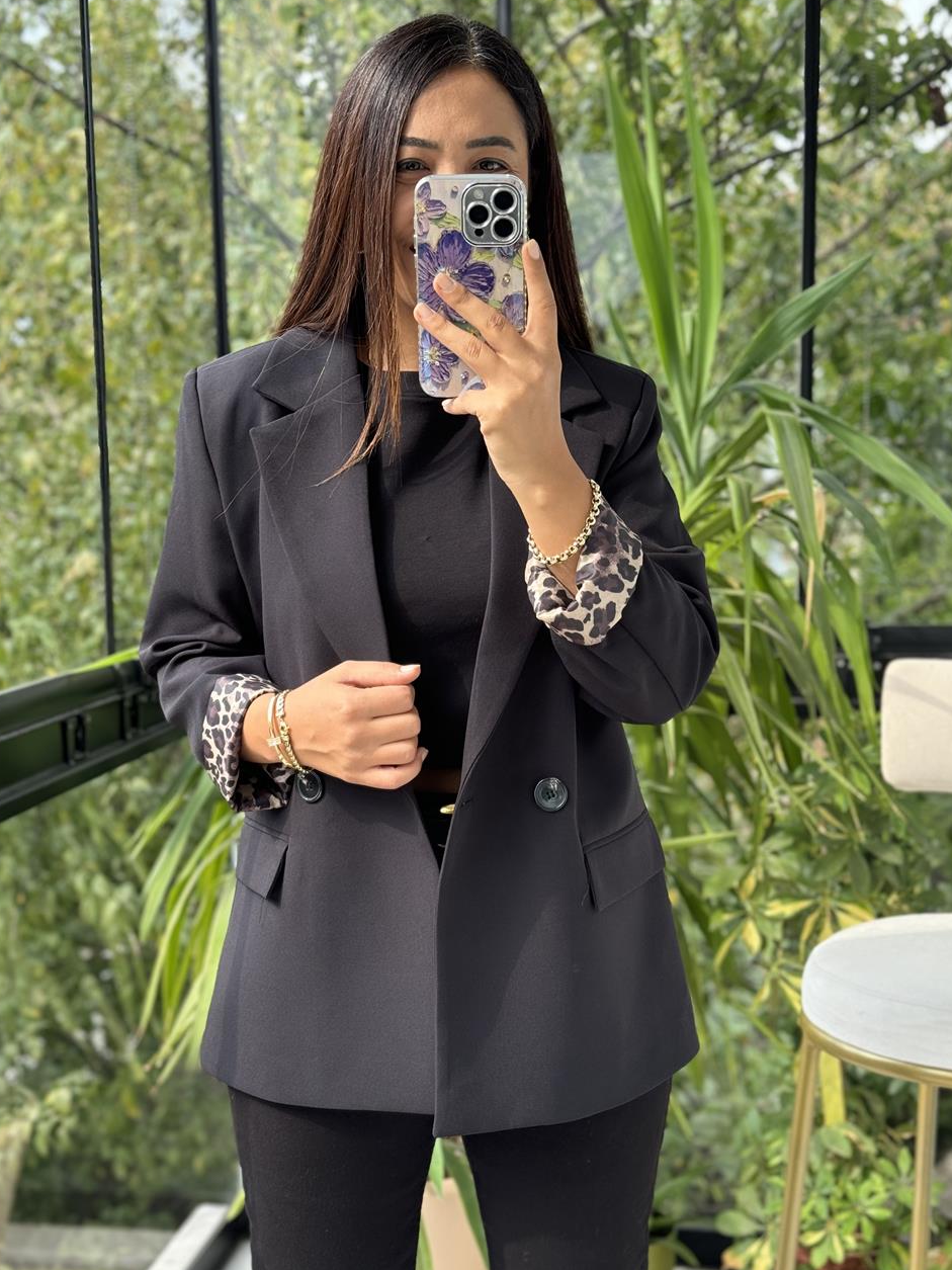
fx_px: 1870
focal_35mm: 51
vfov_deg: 37.5
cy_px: 643
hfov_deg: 28.6
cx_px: 458
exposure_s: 1/121
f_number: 1.78
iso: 80
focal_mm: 6.76
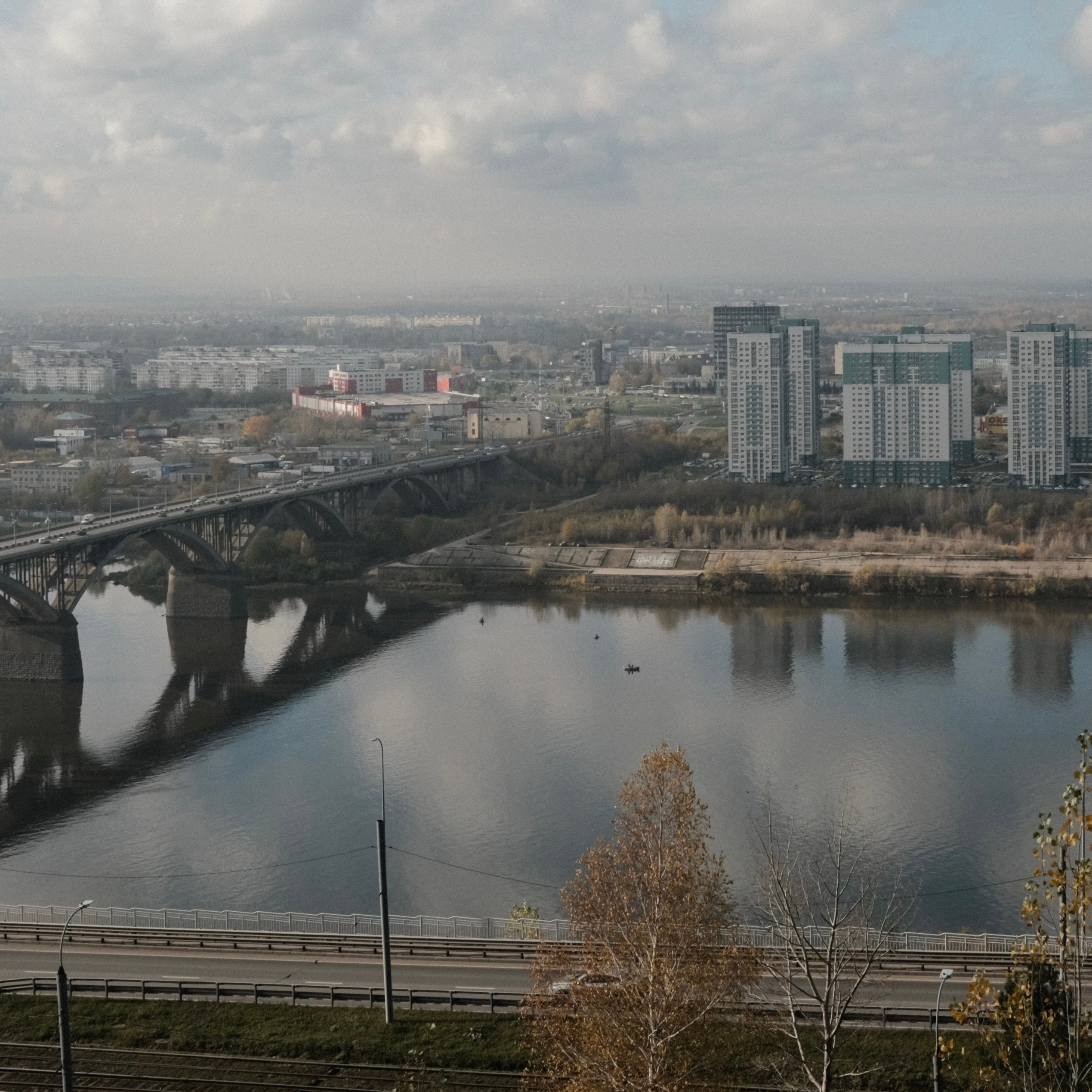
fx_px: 1606
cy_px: 336
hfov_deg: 37.6
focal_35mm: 45
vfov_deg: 37.0
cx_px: 546
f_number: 4.5
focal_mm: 23
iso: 320
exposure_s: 1/2500
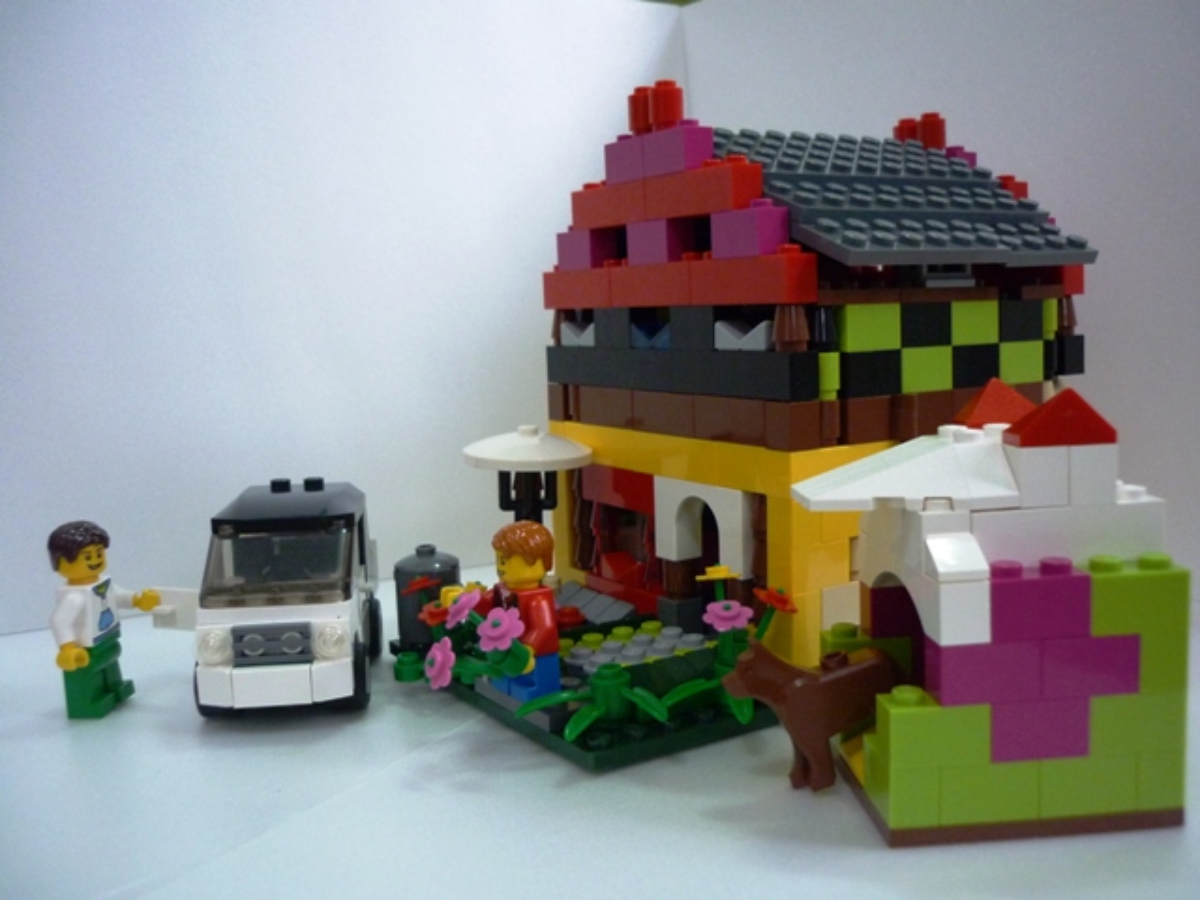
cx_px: 600
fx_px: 1144
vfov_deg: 42.9
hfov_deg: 55.4
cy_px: 450
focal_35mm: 33
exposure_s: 1/15
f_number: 2.8
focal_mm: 5.5
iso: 400
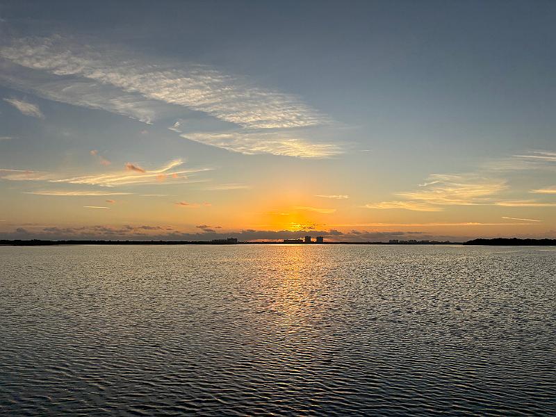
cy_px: 208
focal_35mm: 26
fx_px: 418
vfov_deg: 53.1
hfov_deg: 67.3
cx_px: 278
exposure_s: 1/2571
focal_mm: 5.96
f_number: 1.6
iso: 50
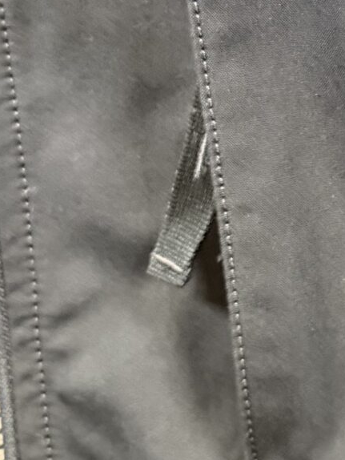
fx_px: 1421
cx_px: 534
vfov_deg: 18.0
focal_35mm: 107
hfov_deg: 13.0
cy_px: 20
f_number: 1.78
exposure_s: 1/33
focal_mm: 6.76
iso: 800
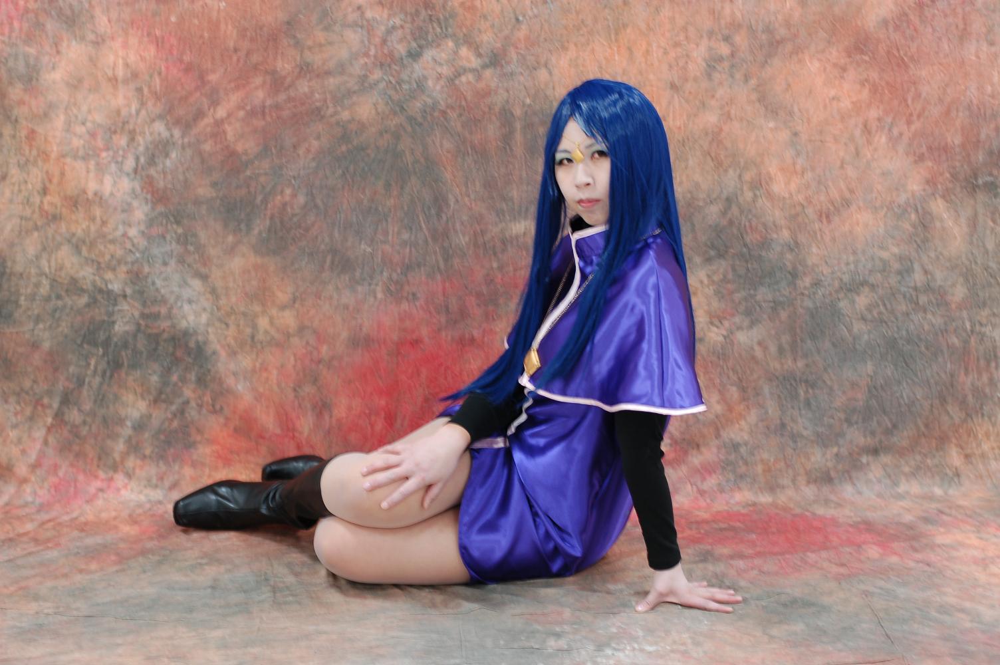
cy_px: 332
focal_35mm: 75
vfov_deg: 18.1
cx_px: 500
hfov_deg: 27.0
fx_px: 2081
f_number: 2.8
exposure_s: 1/30
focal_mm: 50
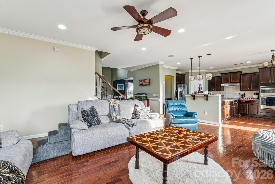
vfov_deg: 72.7
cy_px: 92
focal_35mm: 16
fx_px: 124
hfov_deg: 95.7
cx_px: 138
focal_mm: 16.3
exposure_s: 1/2
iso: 100
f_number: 13
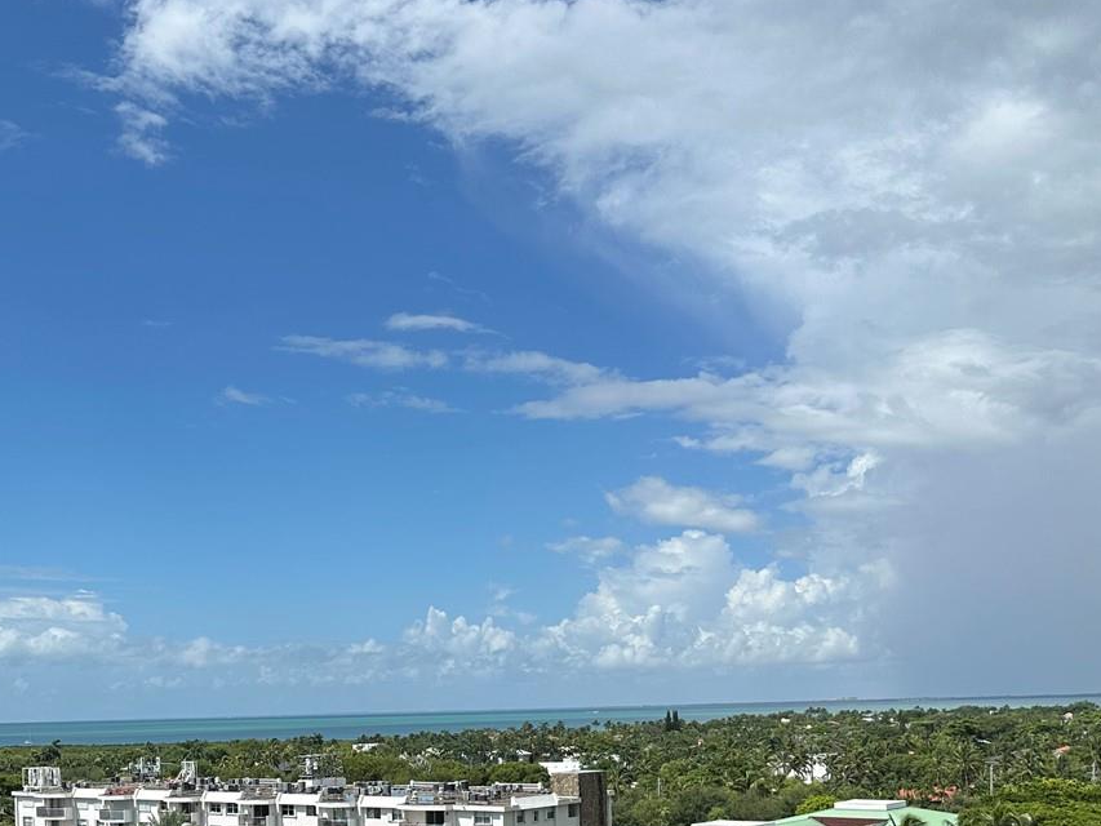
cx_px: 372
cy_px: 749
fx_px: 1431
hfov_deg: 41.6
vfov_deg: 30.7
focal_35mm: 45
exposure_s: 1/7576
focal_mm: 6.86
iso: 80
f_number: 1.78
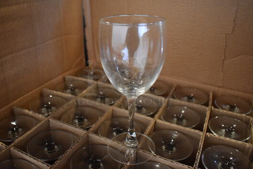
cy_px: 81
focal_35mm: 31
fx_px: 218
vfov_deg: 42.4
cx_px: 119
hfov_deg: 60.2
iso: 4500
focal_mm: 18
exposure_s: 1/125
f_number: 3.5
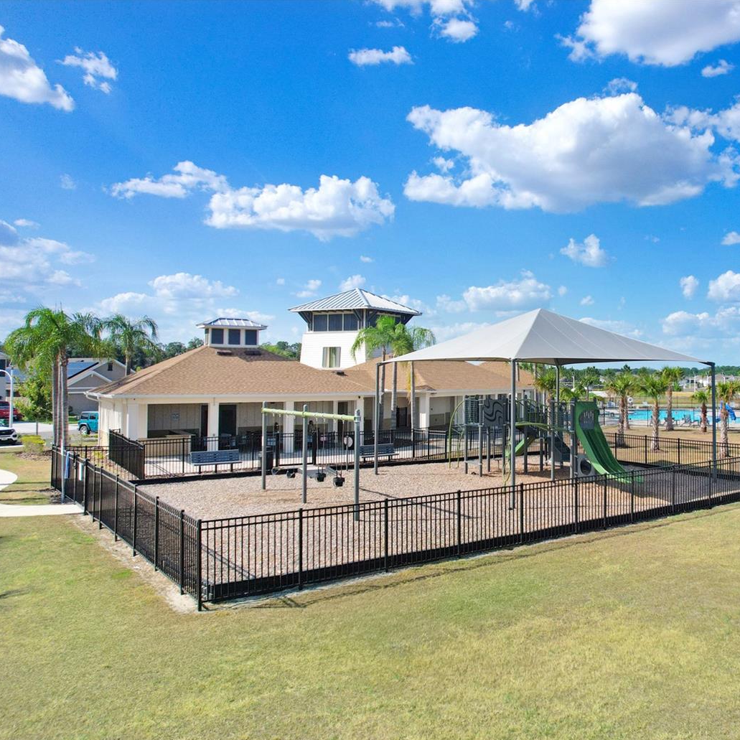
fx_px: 701
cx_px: 548
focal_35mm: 29
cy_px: 381
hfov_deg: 53.3
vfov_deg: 55.6
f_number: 2.8
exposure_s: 1/1000
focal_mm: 8.38
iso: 200
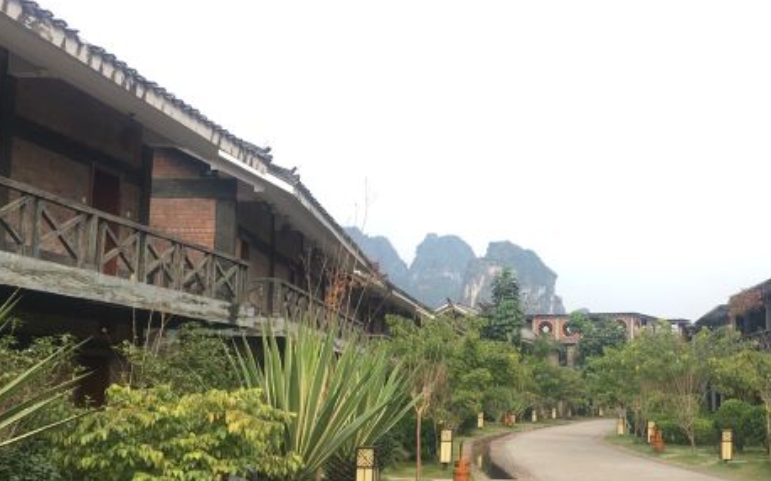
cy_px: 268
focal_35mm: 47
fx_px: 987
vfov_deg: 27.4
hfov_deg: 42.0
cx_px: 529
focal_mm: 4.15
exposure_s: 1/293
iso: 25
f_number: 2.2
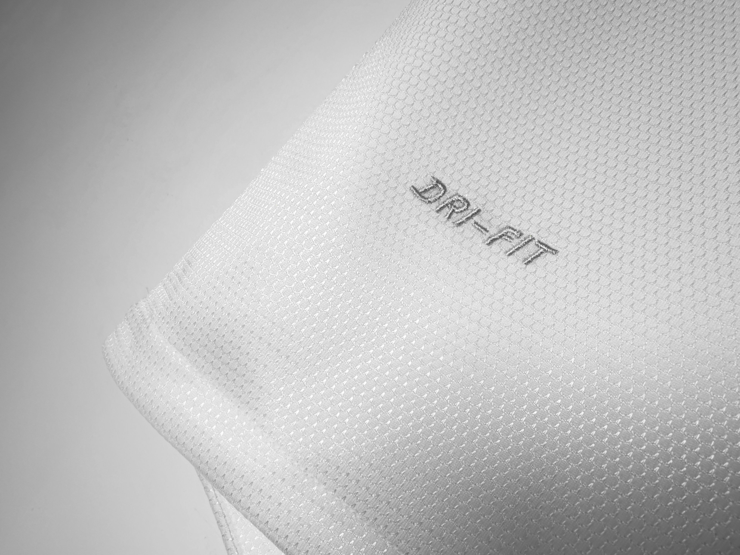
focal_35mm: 23
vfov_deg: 58.9
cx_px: 370
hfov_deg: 73.9
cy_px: 278
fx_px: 492
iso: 136
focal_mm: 2.59
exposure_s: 1/100
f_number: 2.2
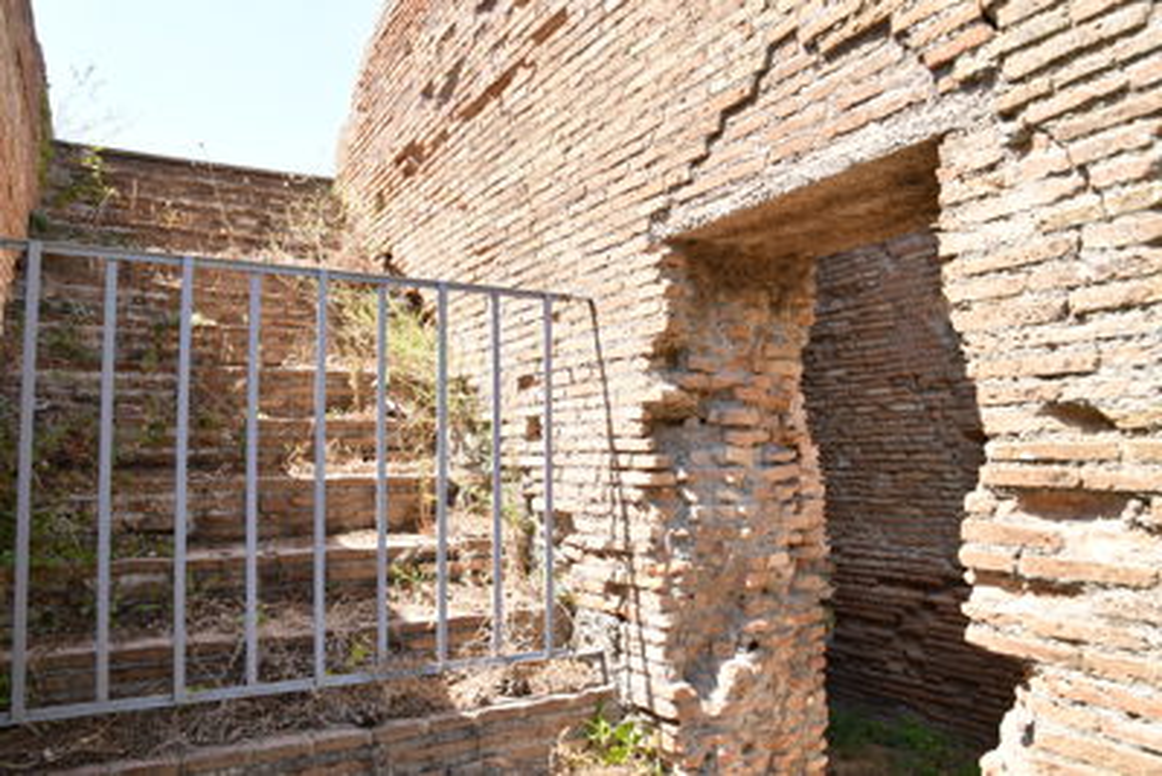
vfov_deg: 53.2
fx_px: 775
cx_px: 581
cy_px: 388
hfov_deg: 73.7
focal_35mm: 24
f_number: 7.1
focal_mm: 16
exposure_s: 1/80
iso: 100
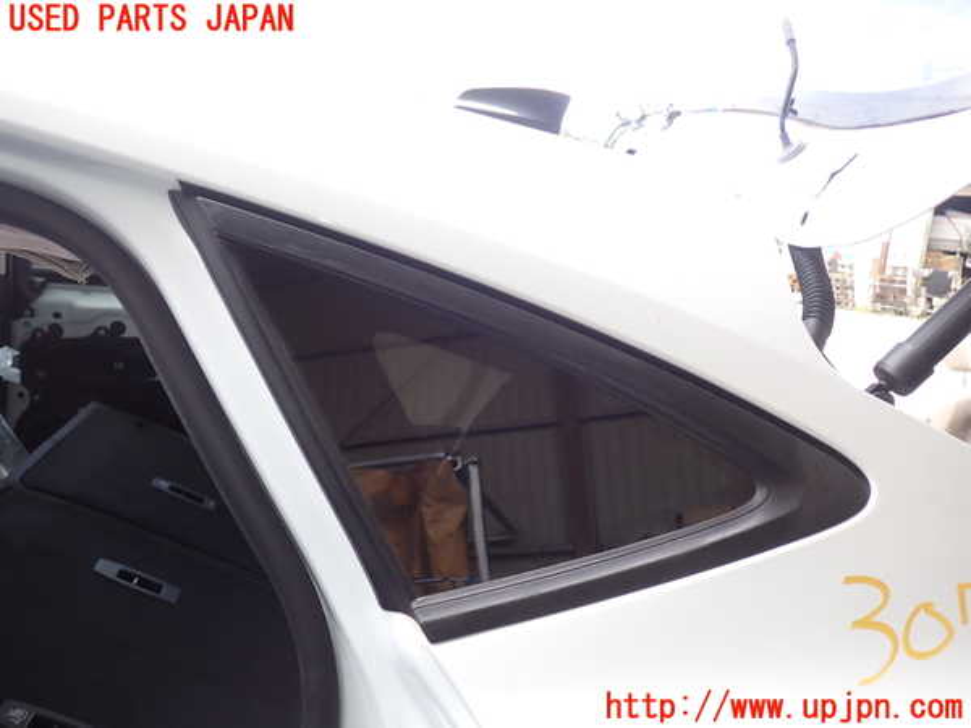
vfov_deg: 46.8
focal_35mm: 30
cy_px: 364
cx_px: 486
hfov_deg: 60.0
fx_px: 842
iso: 100
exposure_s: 1/100
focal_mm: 5.4
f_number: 2.3
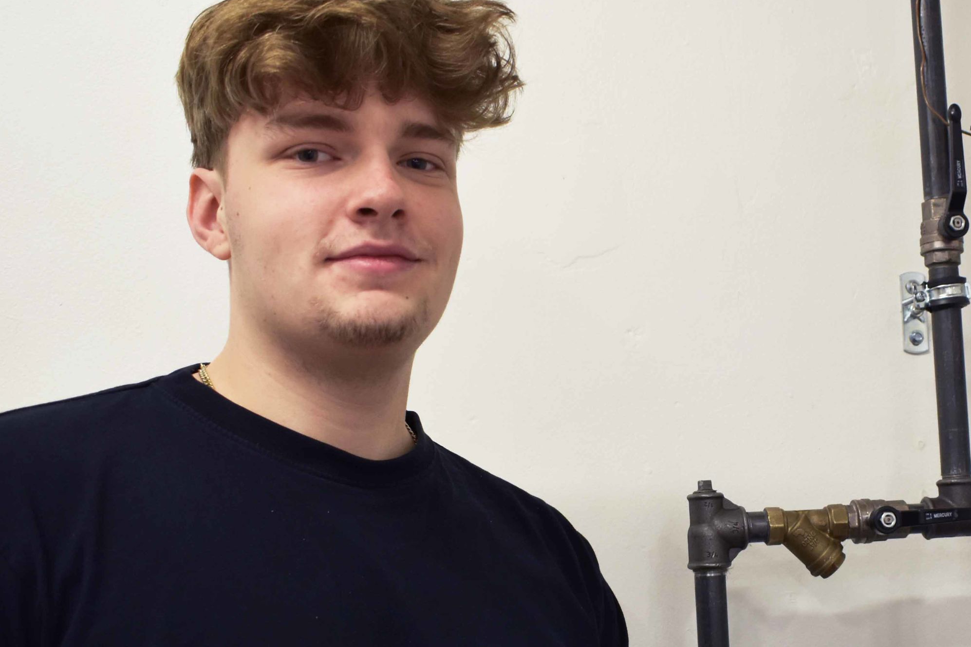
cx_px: 678
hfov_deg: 37.6
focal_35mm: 52
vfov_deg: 25.7
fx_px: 1402
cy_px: 464
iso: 640
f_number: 4
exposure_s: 1/60
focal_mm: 18
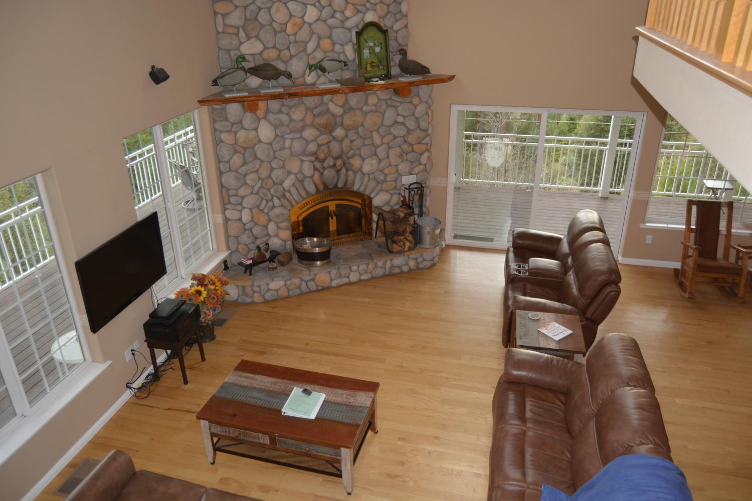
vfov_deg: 47.9
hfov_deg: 67.4
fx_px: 564
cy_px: 250
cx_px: 376
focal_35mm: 27
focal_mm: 18
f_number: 3.5
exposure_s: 1/100
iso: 400
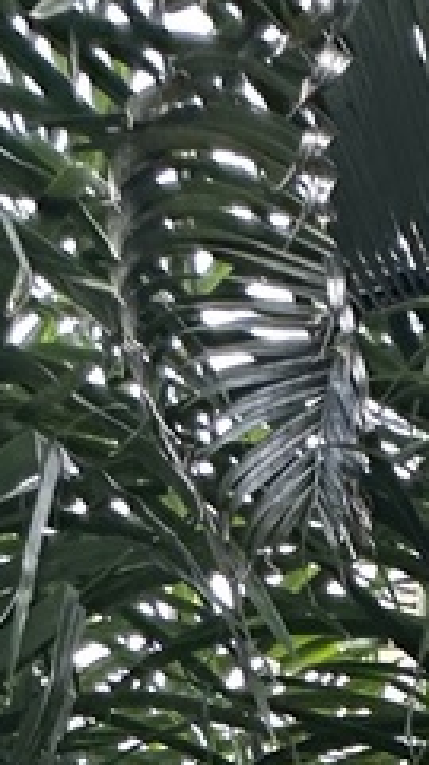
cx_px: 1011
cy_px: 1800
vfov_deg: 15.5
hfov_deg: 12.6
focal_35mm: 76
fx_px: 1542
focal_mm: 2.22
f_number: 2.2
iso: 160
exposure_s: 1/99
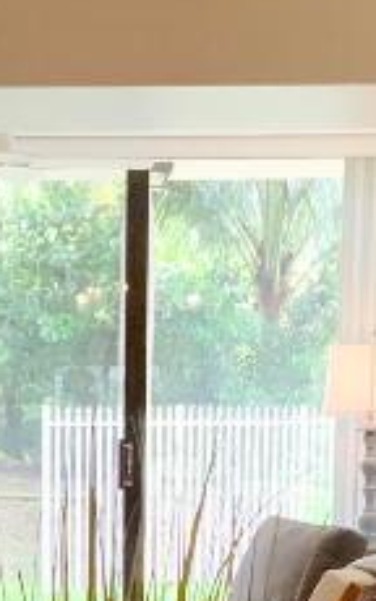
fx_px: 2243
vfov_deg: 14.6
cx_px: 29
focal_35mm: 137
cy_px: 763
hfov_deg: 9.5
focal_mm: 3
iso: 160
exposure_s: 1/60
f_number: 1.8
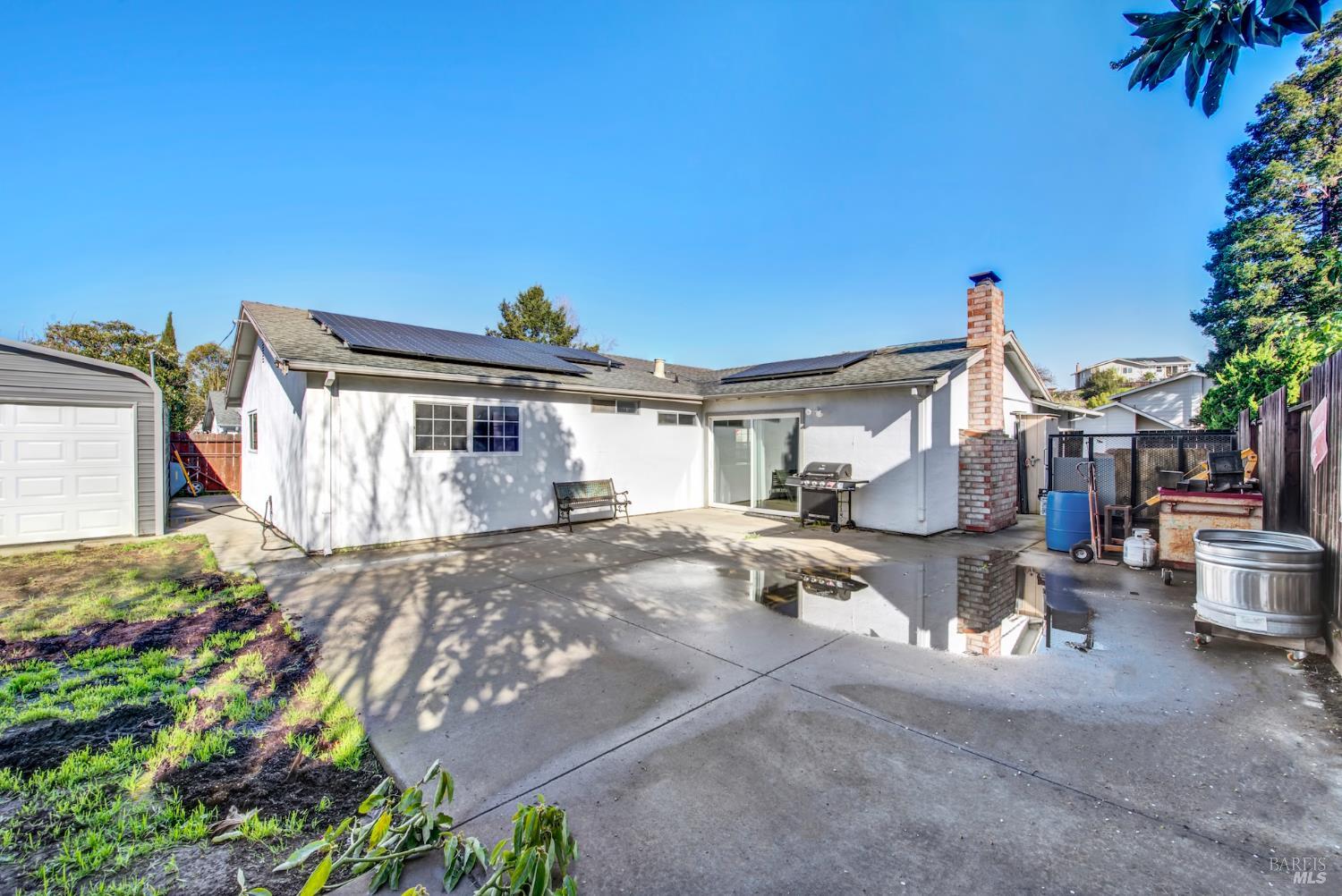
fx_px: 522
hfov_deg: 104.2
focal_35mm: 14
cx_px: 671
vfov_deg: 81.3
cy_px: 448
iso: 100
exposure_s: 1/40
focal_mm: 14
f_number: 14
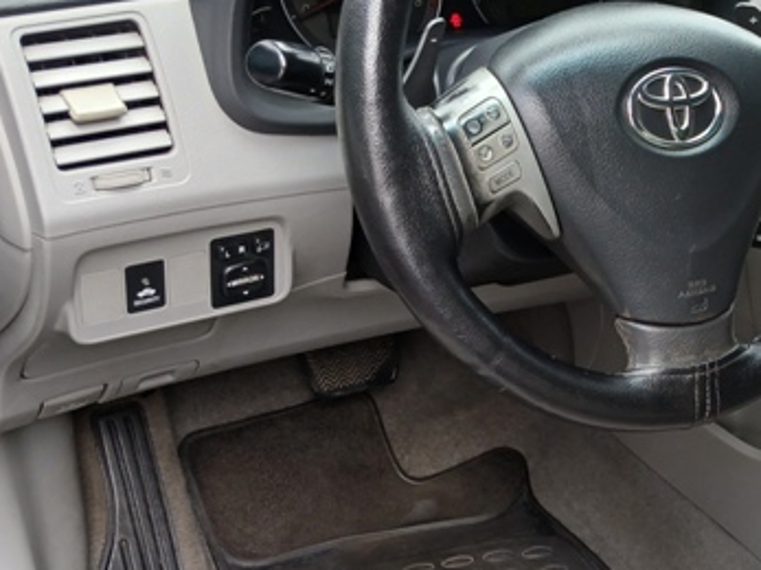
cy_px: 401
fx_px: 1319
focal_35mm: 60
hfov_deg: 29.9
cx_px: 765
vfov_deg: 24.2
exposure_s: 1/60
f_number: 1.8
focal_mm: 3.98
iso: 32
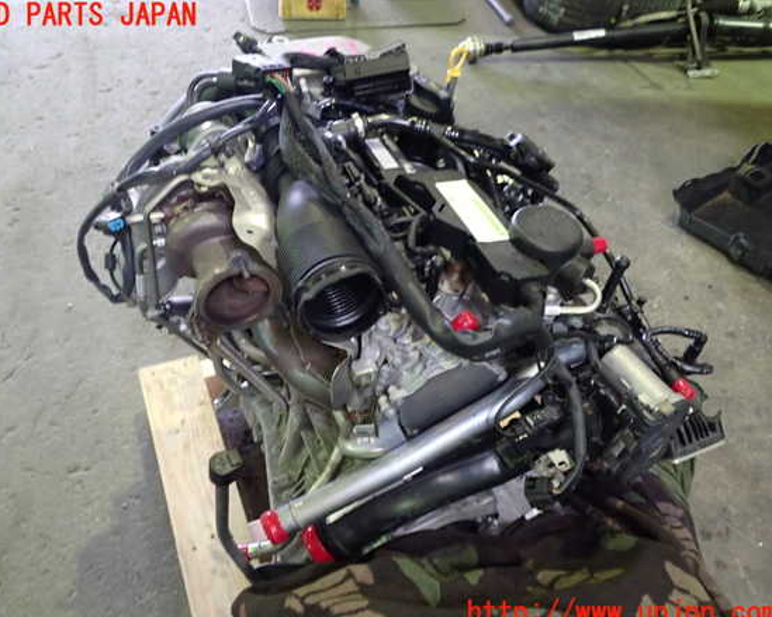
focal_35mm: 32
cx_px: 363
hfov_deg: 55.6
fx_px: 731
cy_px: 315
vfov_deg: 45.8
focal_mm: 5.4
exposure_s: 1/25
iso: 800
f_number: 2.3
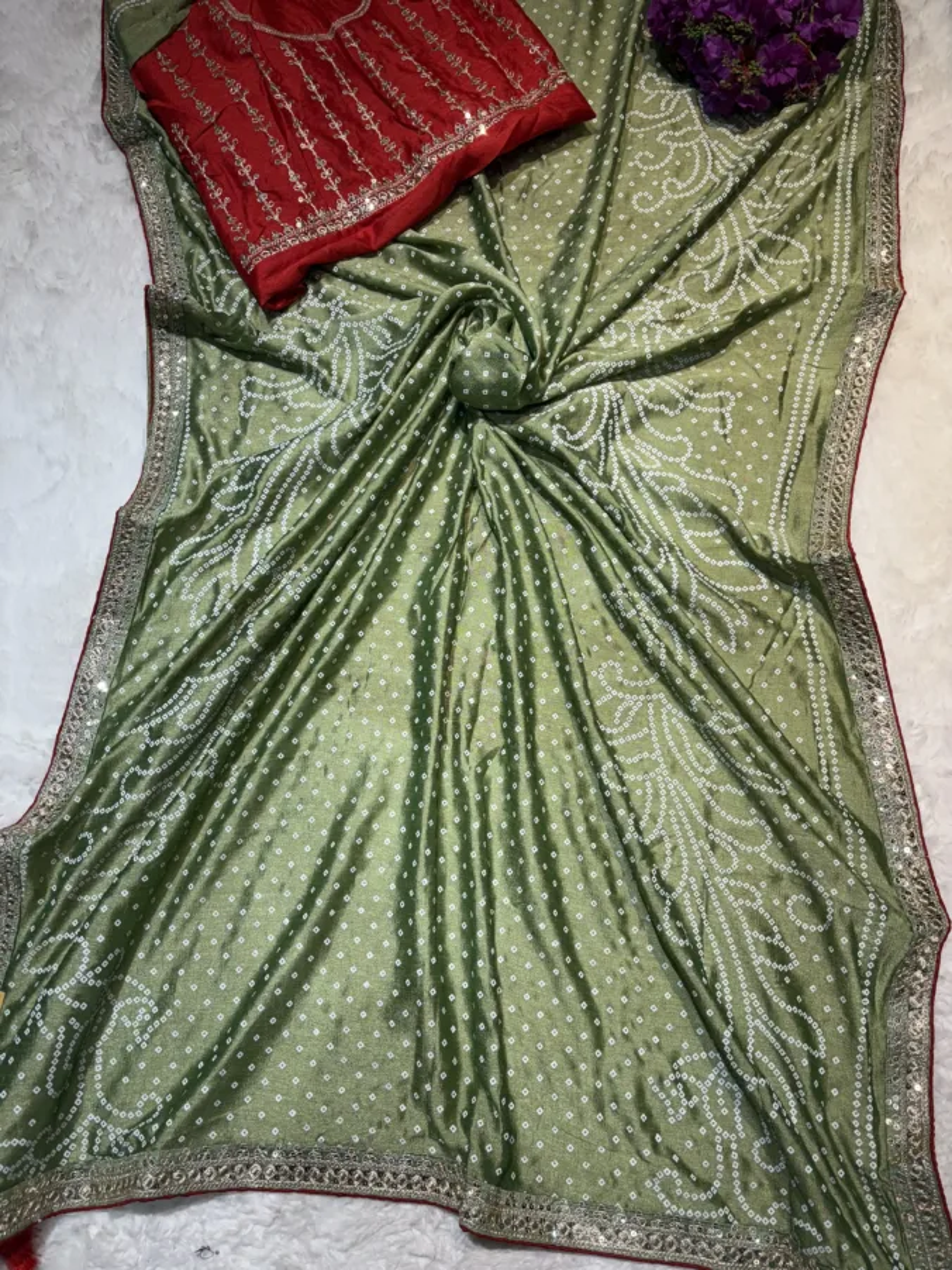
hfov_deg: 53.1
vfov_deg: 67.3
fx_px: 953
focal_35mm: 26
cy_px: 635
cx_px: 476
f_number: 1.6
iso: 32
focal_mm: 5.96
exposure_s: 1/128
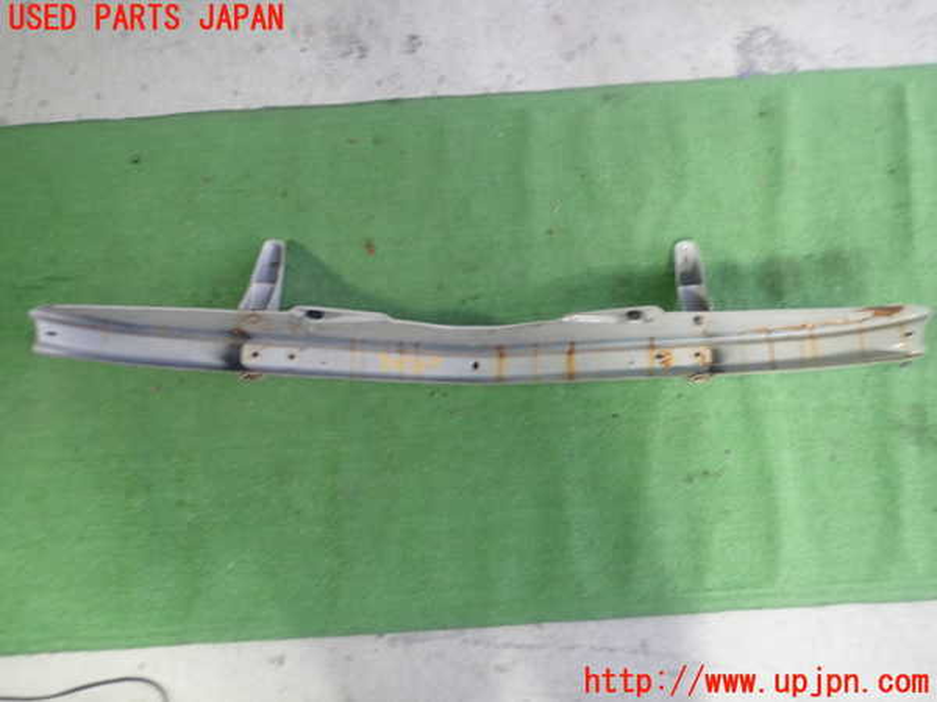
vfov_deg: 54.9
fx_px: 677
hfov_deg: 69.4
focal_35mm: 25
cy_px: 351
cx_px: 468
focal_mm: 4.5
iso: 200
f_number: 2
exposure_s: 1/30
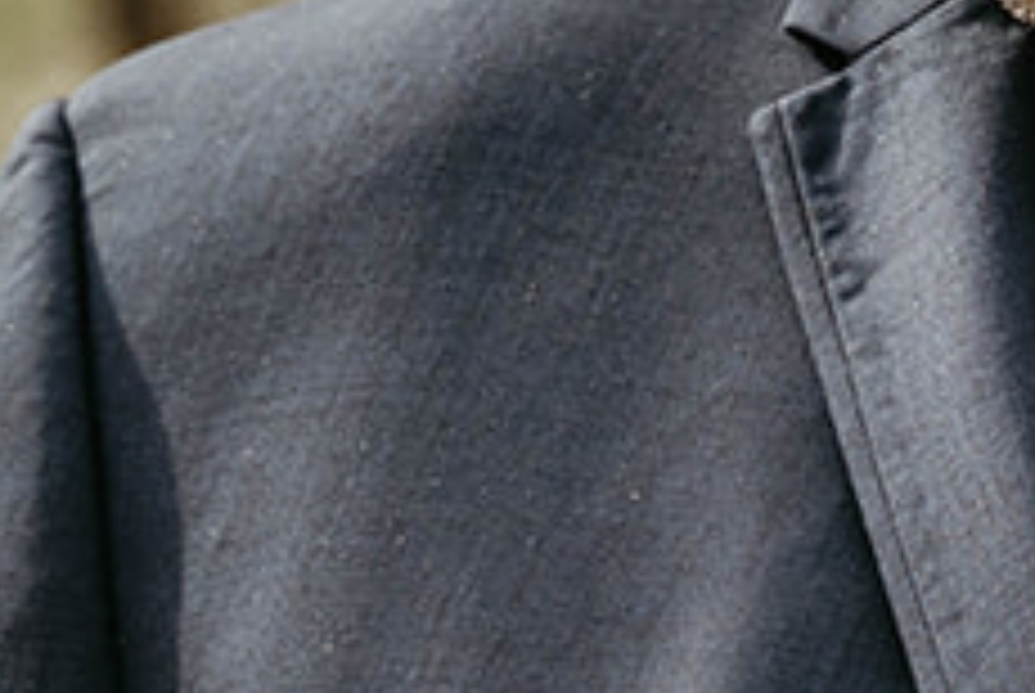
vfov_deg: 3.6
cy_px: 344
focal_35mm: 382
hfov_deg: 5.4
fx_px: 10996
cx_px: 842
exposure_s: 1/1600
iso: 200
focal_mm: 55
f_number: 2.8
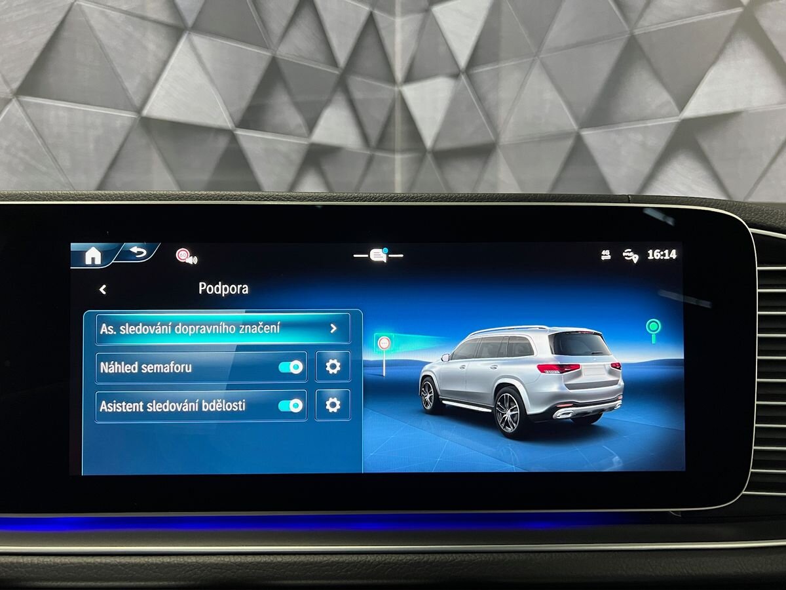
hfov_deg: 67.3
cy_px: 295
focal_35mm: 26
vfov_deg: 53.1
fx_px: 590
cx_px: 393
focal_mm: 5.7
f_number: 1.5
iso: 500
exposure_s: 1/57
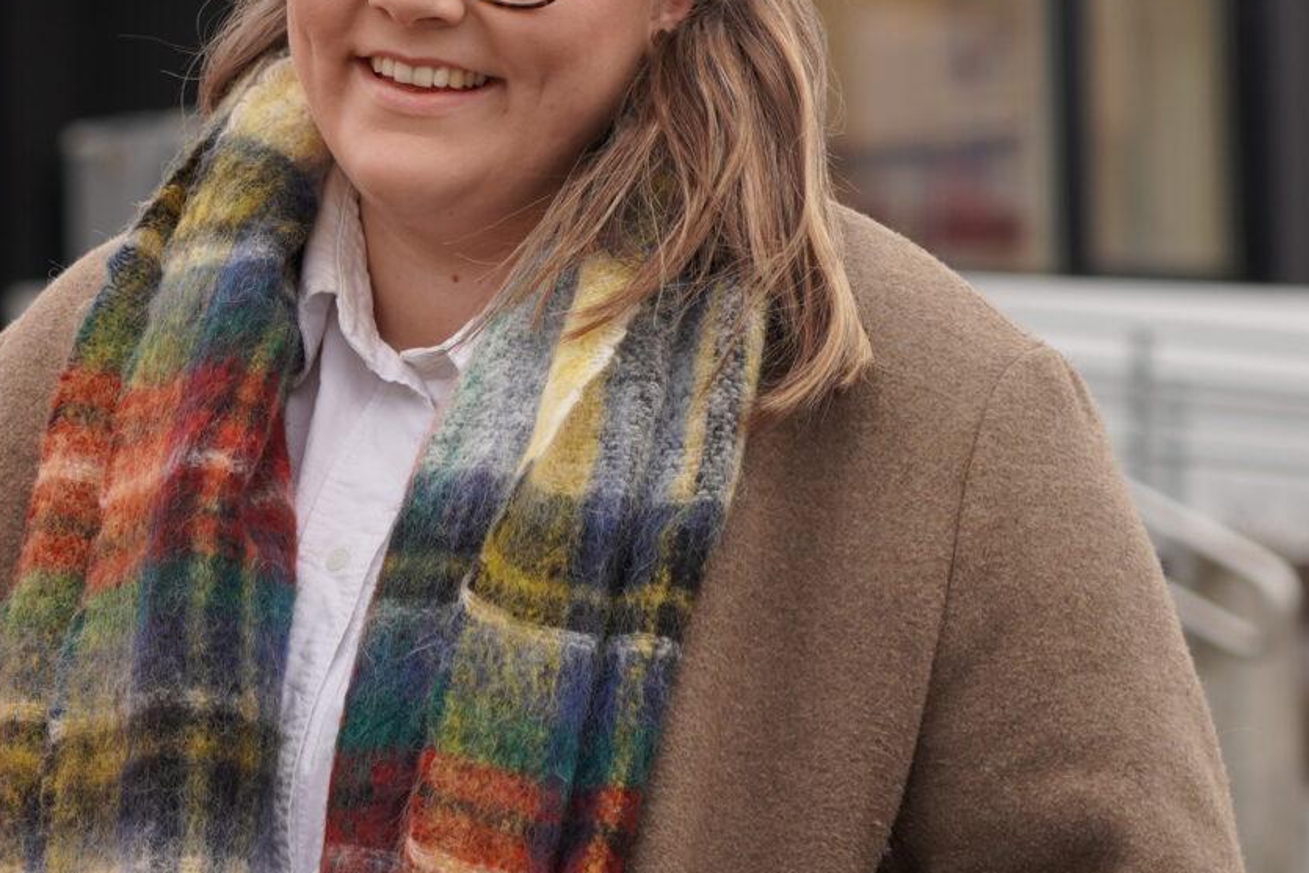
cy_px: 190
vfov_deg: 6.0
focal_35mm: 230
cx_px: -92
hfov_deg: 8.9
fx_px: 8364
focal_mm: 75
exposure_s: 1/160
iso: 125
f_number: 4
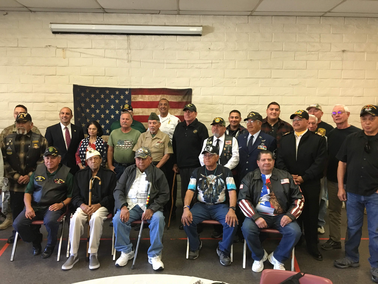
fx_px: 317
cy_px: 142
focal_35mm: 29
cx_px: 189
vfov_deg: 48.2
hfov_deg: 61.7
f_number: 2.2
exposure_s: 1/30
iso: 200
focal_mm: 4.15
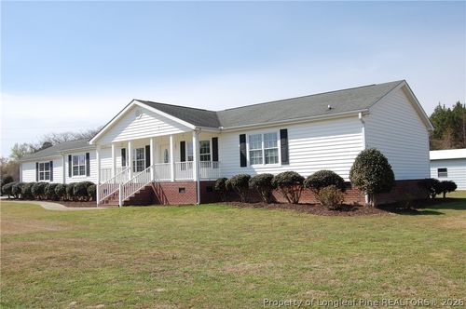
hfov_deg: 55.2
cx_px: 233
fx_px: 446
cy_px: 154
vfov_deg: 38.3
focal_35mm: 34
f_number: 10
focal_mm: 23
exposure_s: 1/400
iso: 200
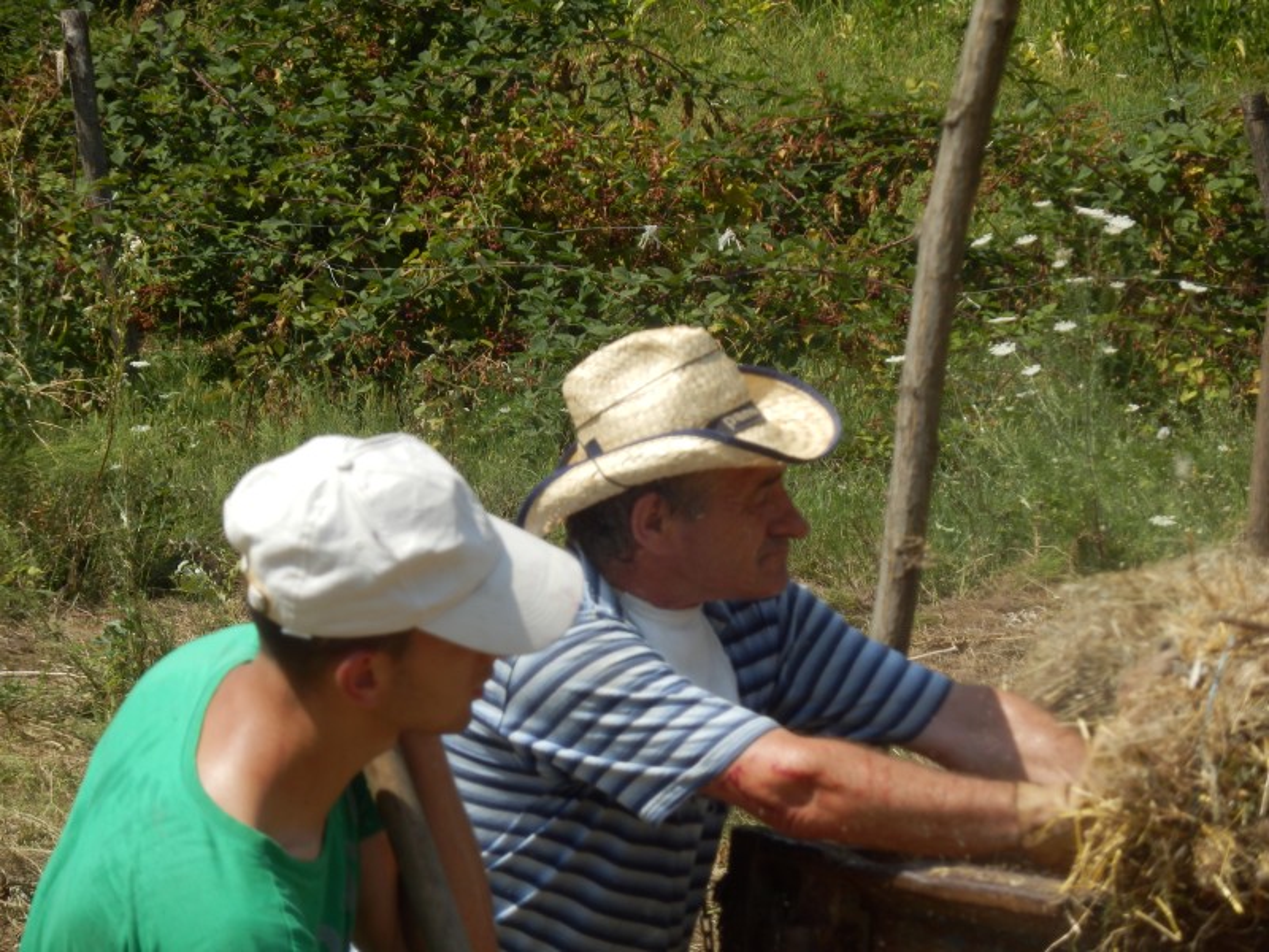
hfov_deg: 8.2
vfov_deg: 6.2
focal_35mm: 240
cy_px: 476
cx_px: 634
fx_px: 8798
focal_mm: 42.5
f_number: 5.8
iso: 80
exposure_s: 1/400
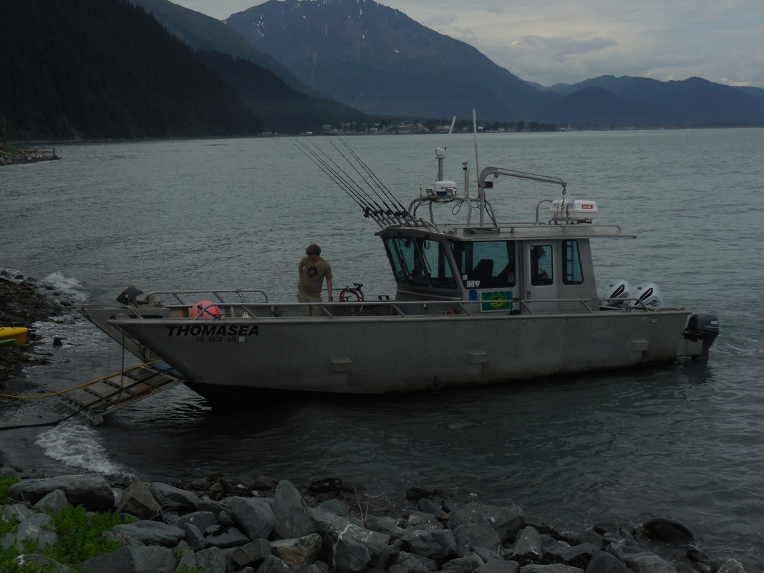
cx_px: 382
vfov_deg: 22.2
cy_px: 286
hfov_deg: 29.4
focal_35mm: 66
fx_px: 1457
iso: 125
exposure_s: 1/1600
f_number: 4.2
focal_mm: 10.9
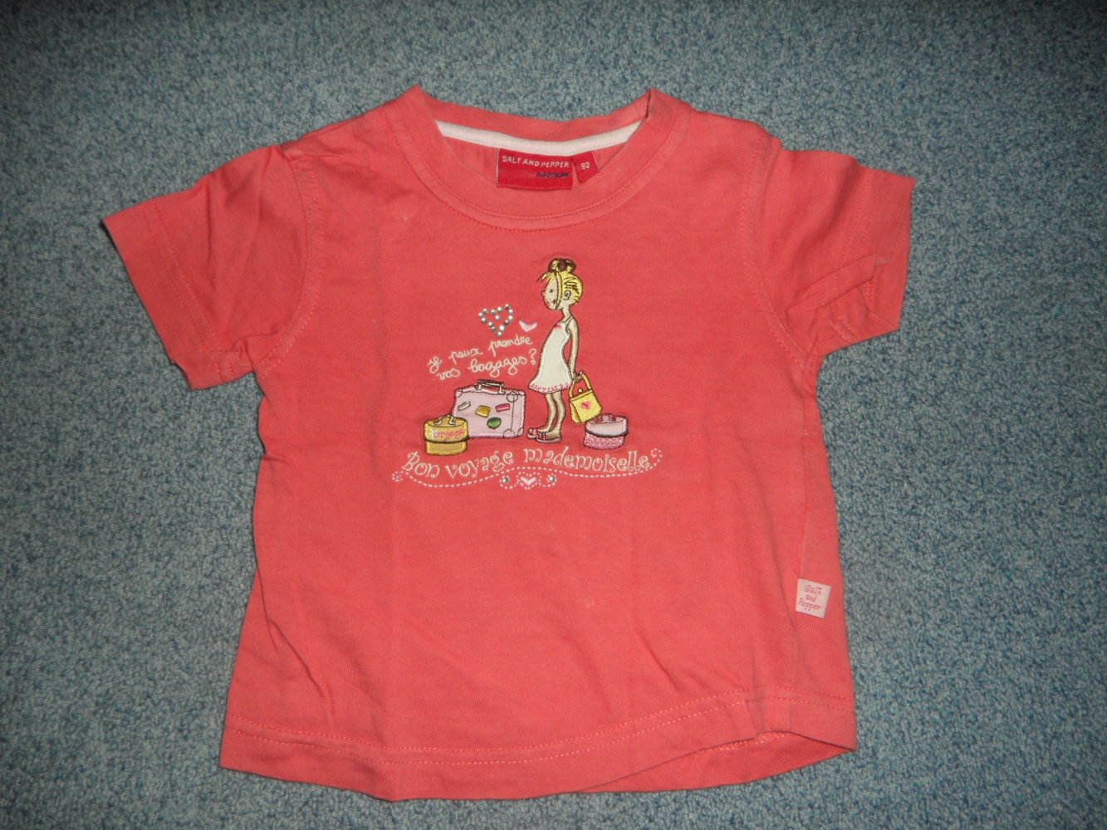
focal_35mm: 24
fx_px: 768
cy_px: 415
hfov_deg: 71.6
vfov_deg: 56.8
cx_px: 554
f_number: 8.2
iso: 100
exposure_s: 1/10
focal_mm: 4.1
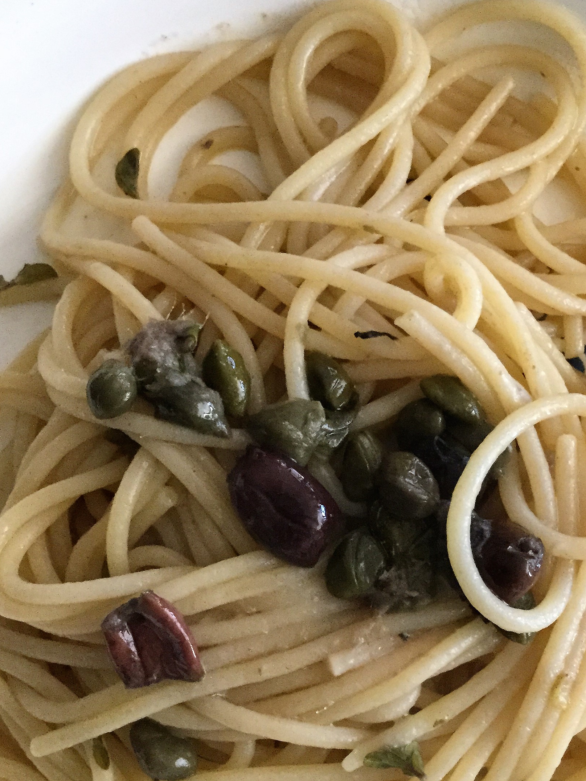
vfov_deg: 40.2
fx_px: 1061
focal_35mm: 47
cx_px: 361
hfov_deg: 30.8
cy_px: 476
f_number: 2.4
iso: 200
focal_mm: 3.3
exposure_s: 1/30
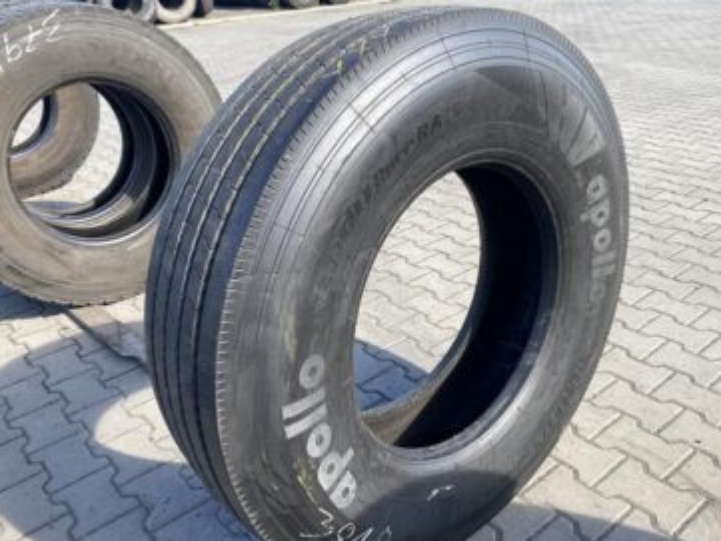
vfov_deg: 45.4
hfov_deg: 58.3
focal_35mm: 31
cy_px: 298
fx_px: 646
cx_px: 375
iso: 32
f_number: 1.8
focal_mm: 4.25
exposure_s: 1/515
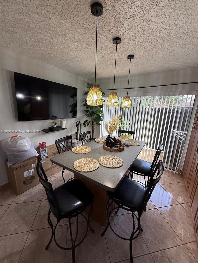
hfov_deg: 85.7
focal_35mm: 14
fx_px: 107
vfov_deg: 102.1
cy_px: 132
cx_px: 99
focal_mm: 2.22
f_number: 2.2
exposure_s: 1/120
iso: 250
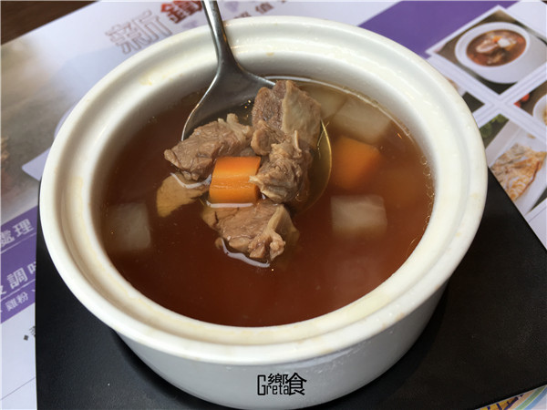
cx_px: 274
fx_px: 458
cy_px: 205
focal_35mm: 29
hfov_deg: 61.7
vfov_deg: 48.2
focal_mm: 4.15
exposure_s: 1/60
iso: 32
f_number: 2.2
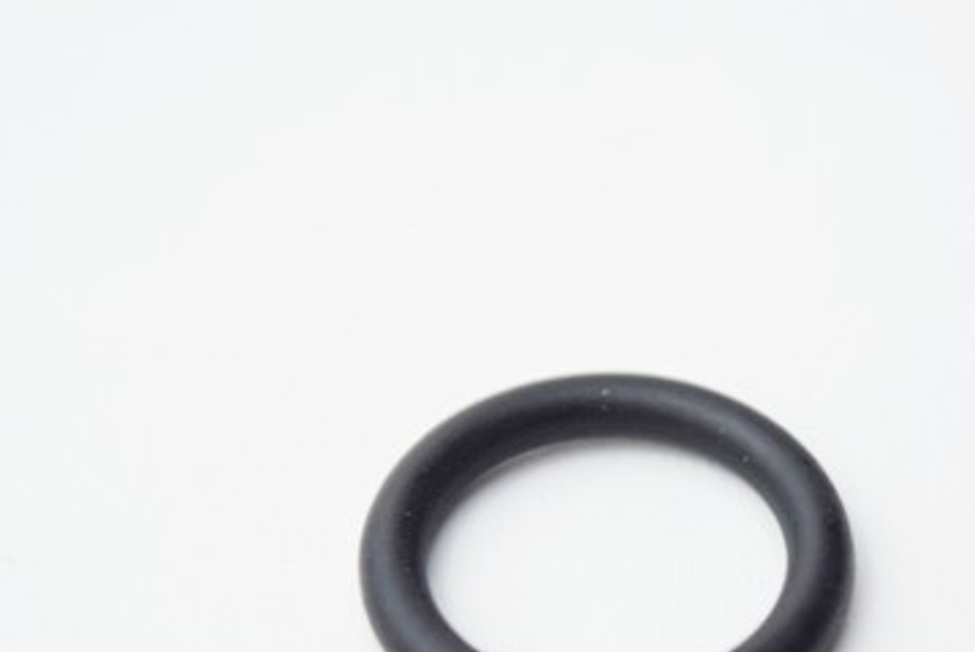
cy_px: 504
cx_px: 606
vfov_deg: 9.3
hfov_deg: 13.9
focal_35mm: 147
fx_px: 3981
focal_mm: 55
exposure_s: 1/60
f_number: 5.6
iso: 1400
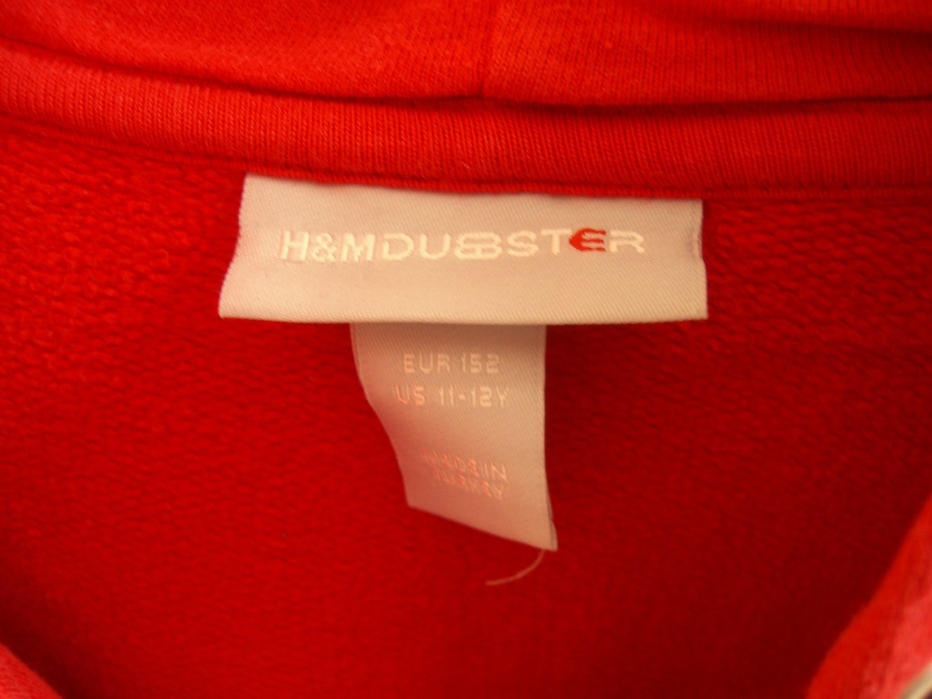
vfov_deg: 37.7
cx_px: 466
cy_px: 350
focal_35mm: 38
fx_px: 1023
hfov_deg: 49.0
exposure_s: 1/30
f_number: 2.8
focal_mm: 7.9
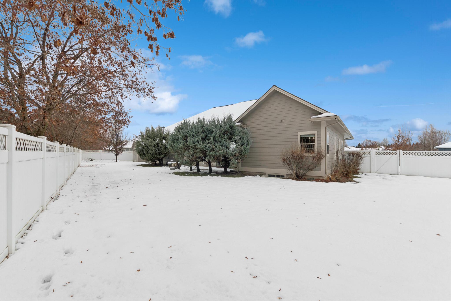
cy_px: 150
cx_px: 226
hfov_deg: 100.4
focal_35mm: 15
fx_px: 188
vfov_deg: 77.3
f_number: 6.3
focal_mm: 10
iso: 100
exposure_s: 1/500
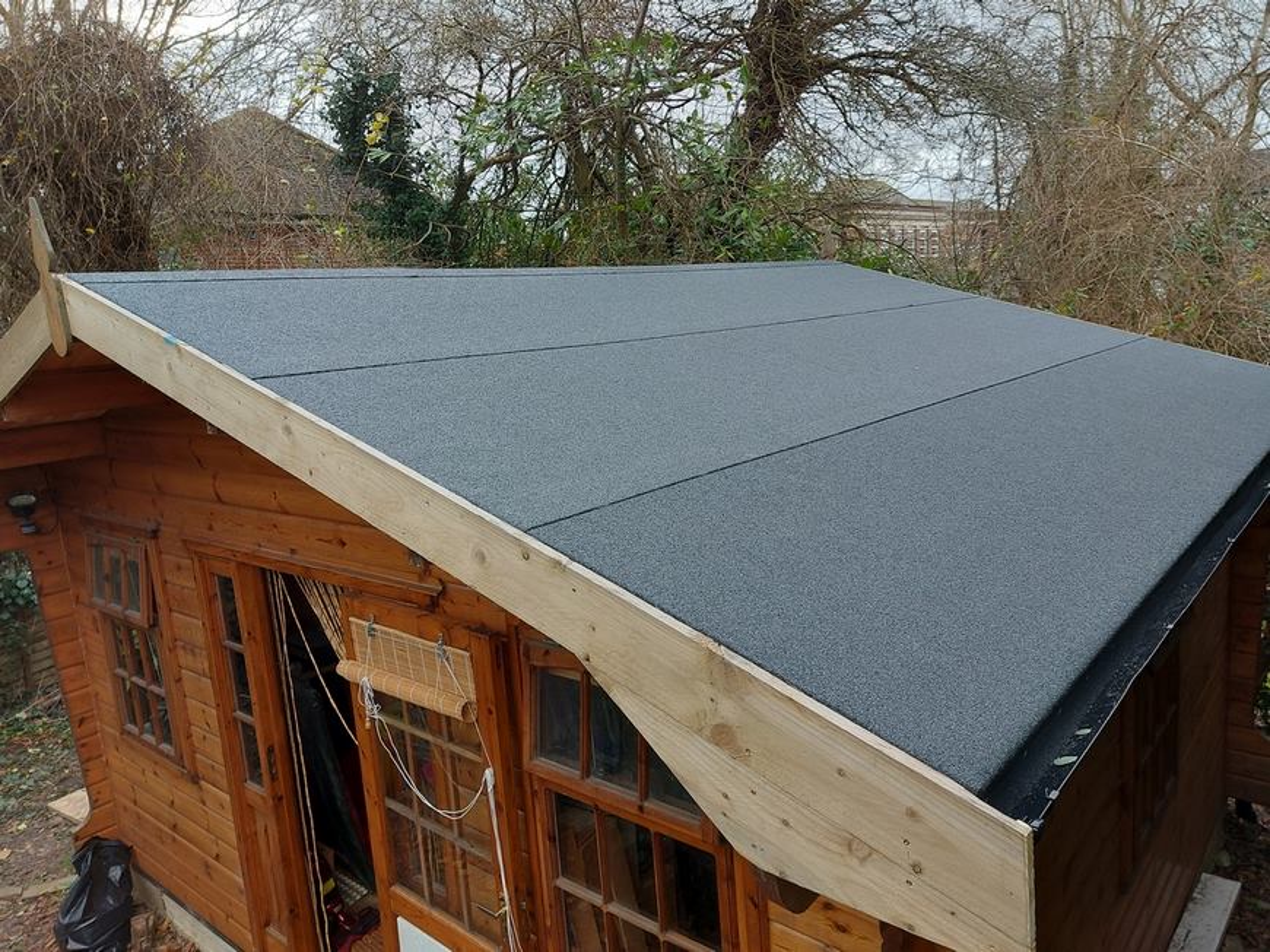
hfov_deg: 71.6
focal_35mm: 24
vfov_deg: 56.8
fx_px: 880
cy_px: 476
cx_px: 635
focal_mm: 5.23
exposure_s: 1/100
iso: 50
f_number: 1.8
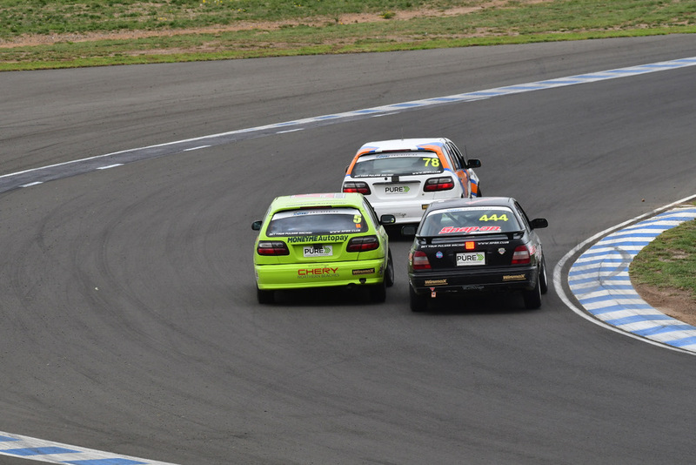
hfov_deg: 3.9
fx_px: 10153
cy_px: 232
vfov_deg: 2.6
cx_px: 348
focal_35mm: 525
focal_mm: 350
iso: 500
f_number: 11
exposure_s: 1/640
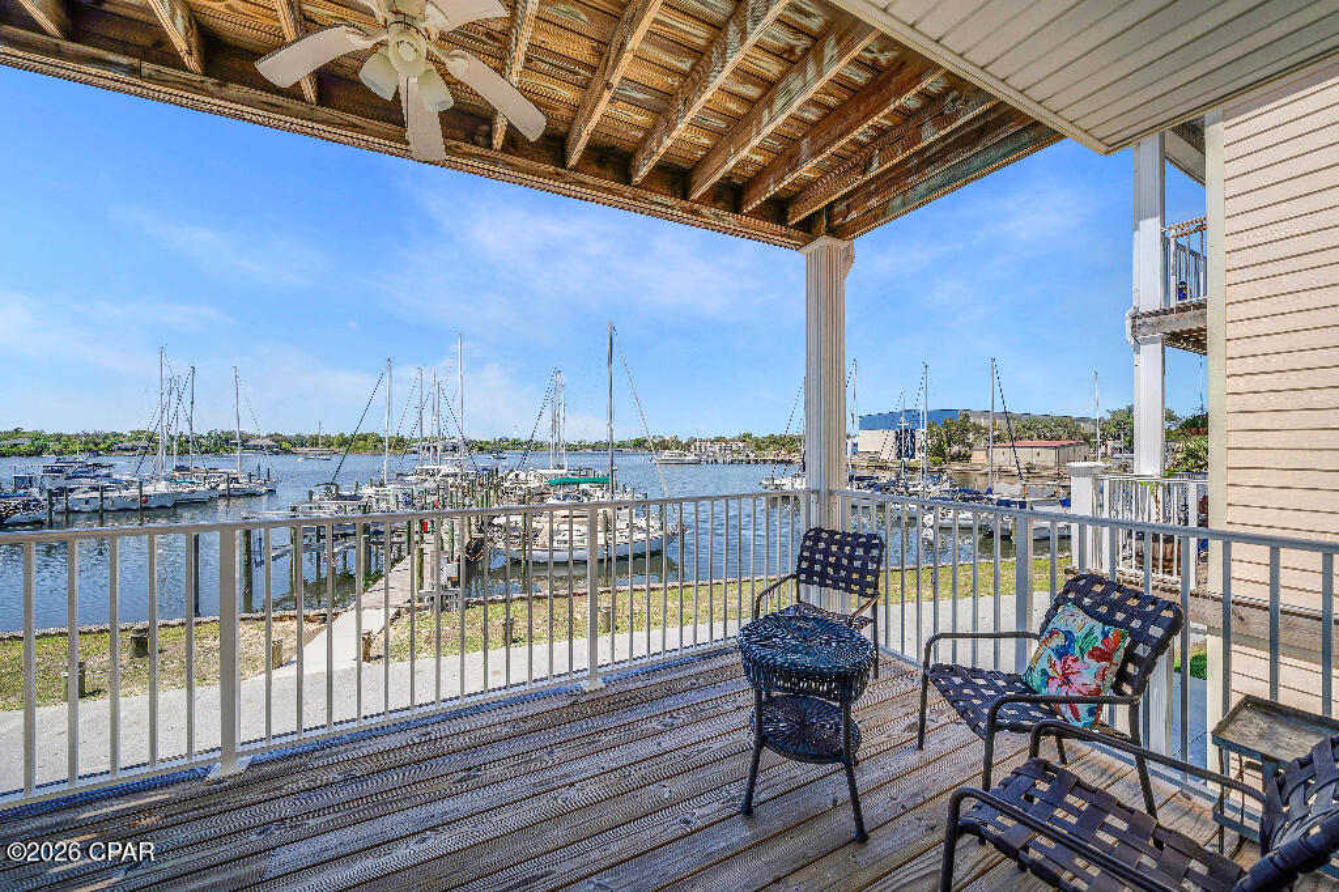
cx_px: 670
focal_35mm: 12
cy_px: 446
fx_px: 446
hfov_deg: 112.6
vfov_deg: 90.0
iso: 100
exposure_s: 1/1000
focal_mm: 12
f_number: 5.6
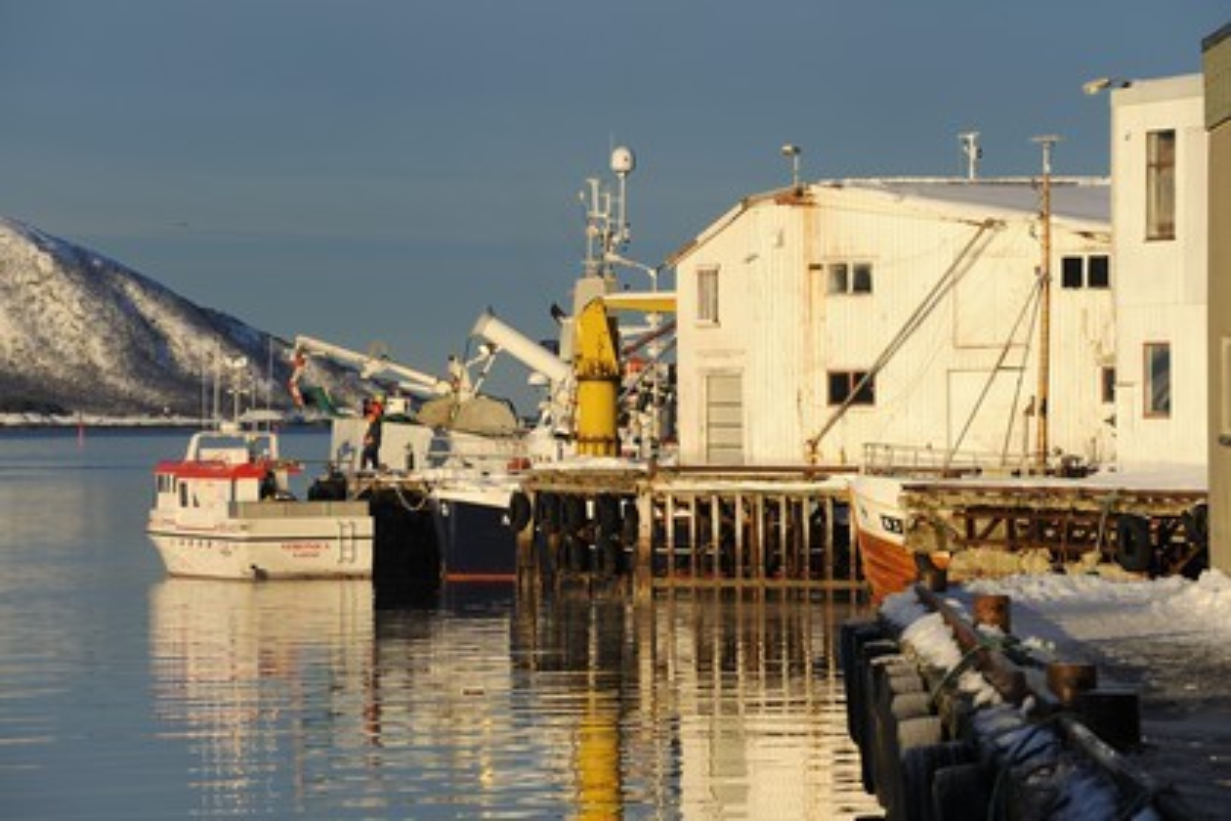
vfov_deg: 6.9
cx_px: 616
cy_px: 410
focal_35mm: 200
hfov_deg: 10.3
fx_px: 6838
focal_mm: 200
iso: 200
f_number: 9
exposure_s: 1/400
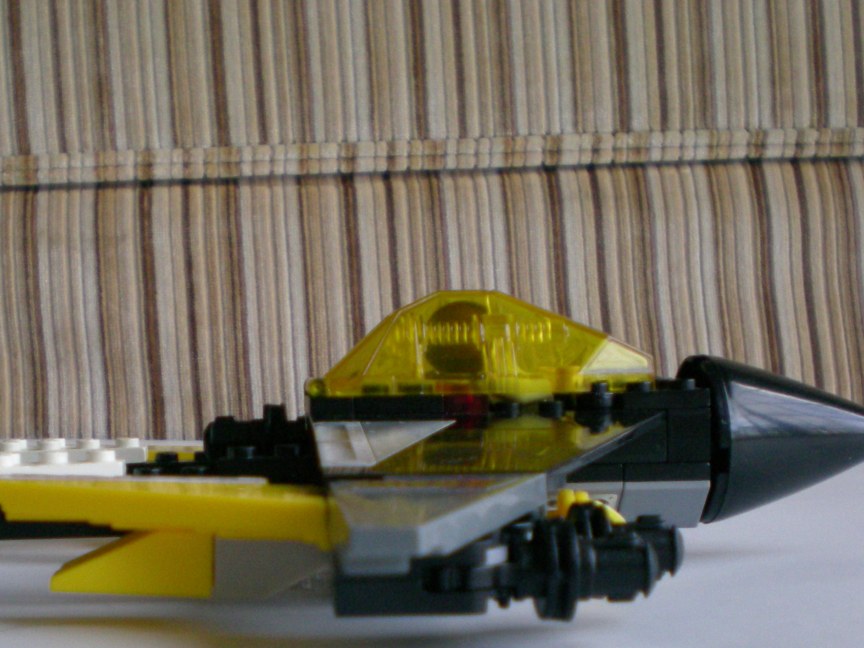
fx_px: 1547
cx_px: 311
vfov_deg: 23.4
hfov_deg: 31.0
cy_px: 494
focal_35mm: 62
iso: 200
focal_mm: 6.3
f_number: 3.1
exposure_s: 1/57.7
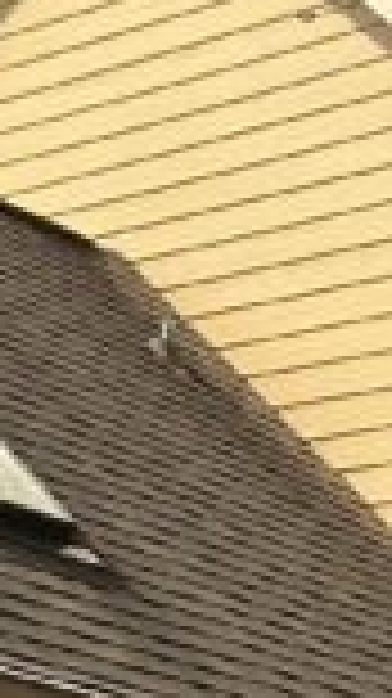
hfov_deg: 7.7
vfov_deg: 13.0
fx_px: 2906
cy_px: 1013
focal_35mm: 157
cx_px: 397
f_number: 1.8
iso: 25
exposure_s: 1/1577
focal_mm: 3
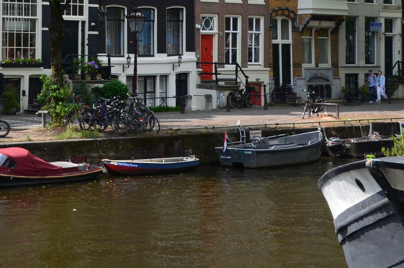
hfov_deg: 20.9
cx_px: -7
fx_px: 1053
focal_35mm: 94
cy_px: -43
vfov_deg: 14.1
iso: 320
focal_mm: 22
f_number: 10
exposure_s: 1/250
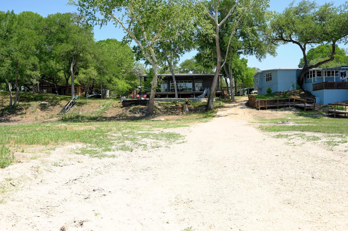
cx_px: 174
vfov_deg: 43.5
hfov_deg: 62.0
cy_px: 116
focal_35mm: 30
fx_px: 290
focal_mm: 30
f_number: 6.3
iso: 2000
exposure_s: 1/8000
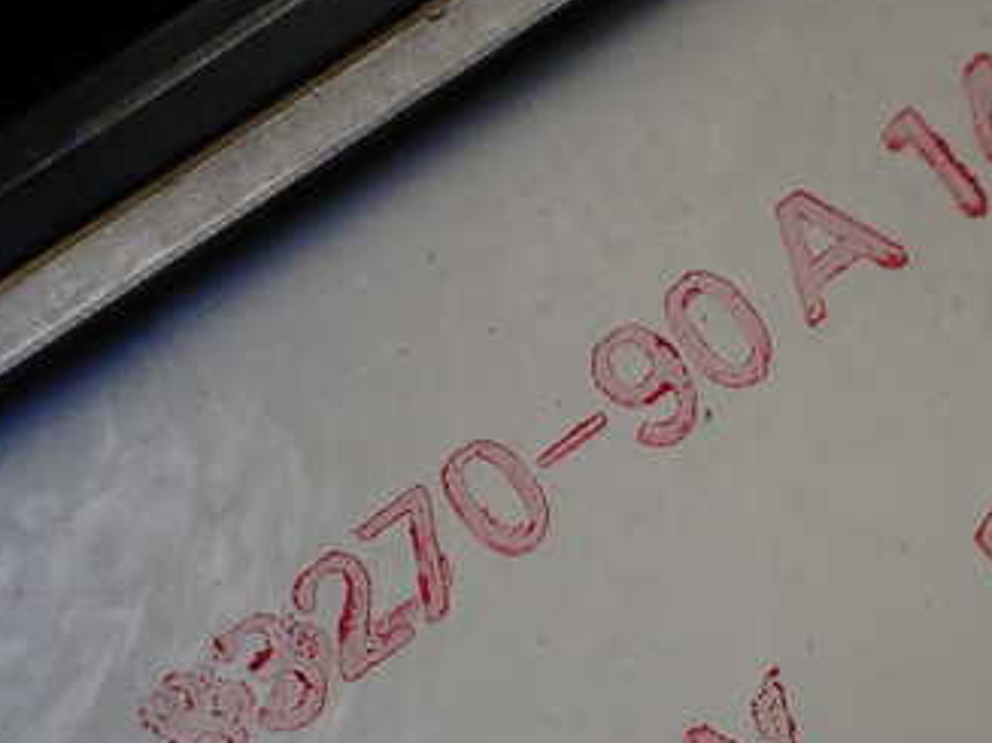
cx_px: 622
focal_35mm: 55
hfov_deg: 34.8
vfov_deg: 26.5
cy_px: 467
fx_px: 1576
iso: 100
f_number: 2.3
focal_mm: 5.4
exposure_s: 1/125
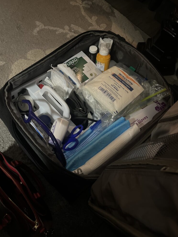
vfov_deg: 65.3
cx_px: 88
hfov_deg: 51.4
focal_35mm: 27
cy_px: 120
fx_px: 185
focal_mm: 5.1
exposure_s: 1/30
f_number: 1.6
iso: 1000
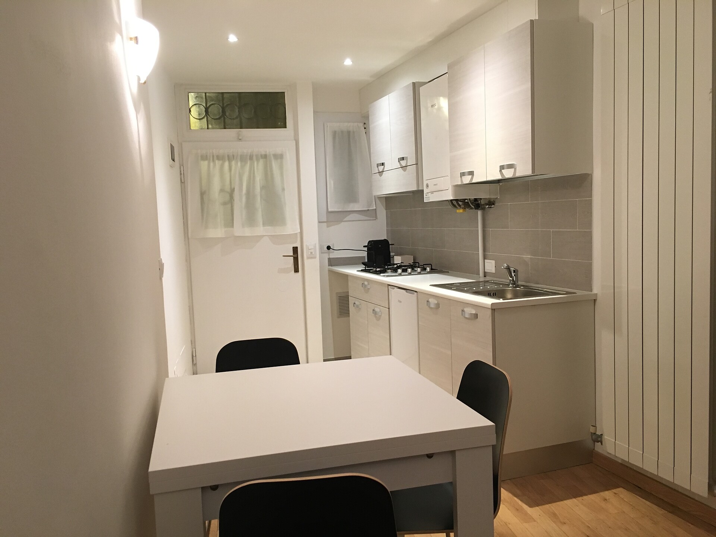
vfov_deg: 48.2
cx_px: 358
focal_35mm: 29
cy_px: 268
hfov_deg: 61.7
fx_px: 600
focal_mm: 4.15
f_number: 2.2
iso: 160
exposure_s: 1/33
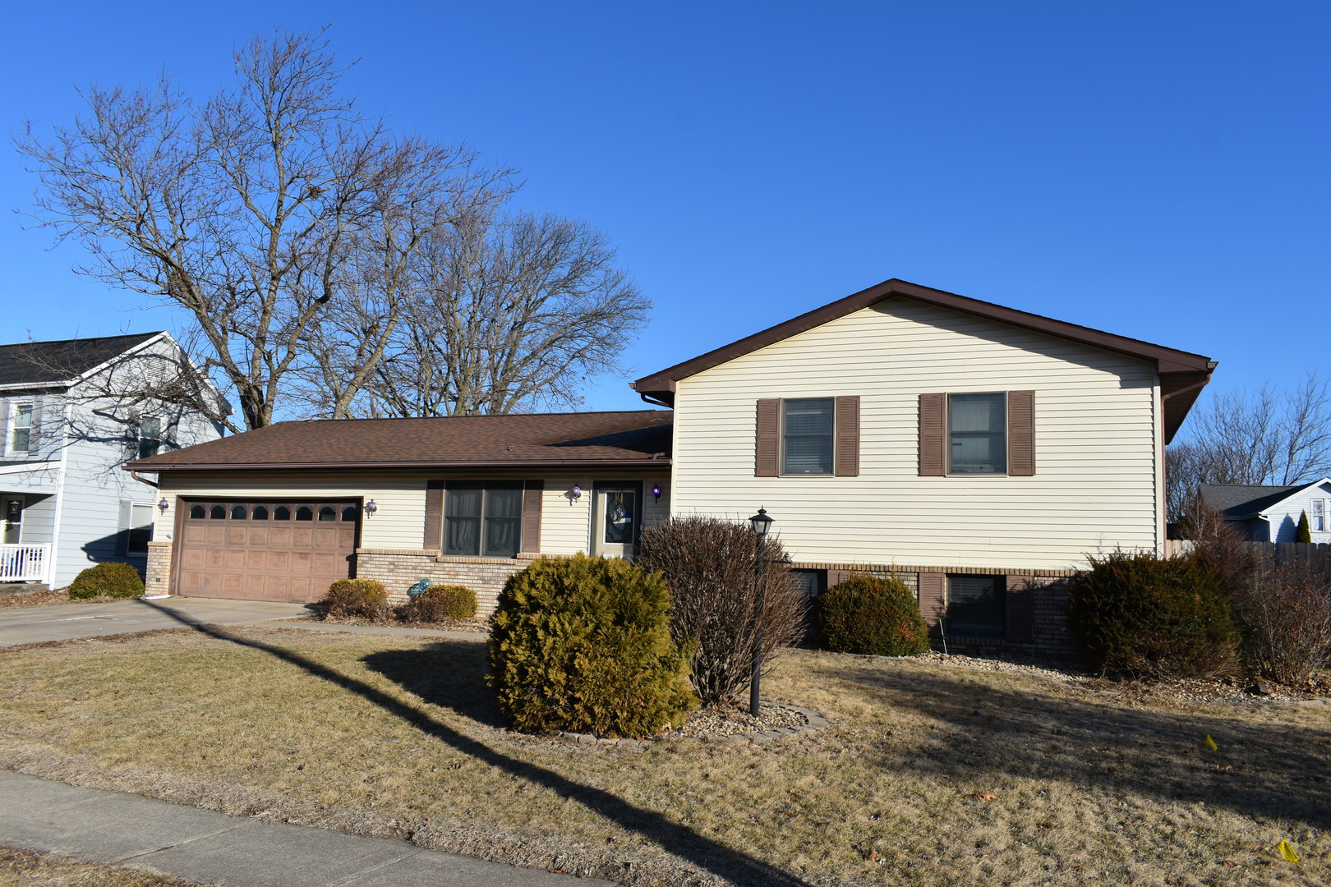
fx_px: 998
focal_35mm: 27
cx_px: 666
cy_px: 444
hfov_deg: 67.4
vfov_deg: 47.9
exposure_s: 1/250
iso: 100
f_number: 8
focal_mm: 18
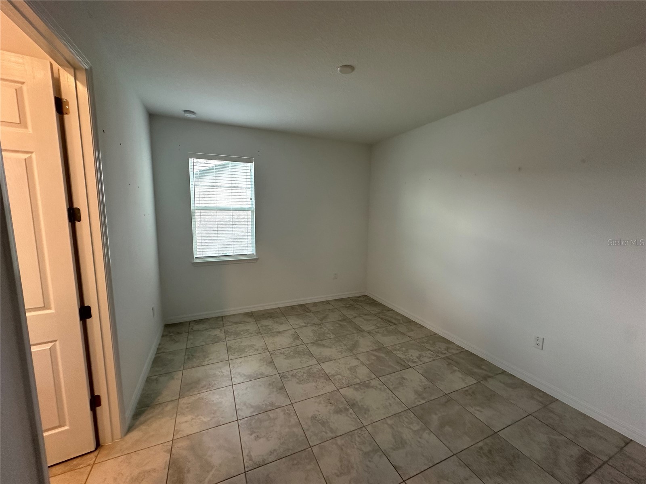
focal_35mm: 14
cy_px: 242
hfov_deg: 102.1
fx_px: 261
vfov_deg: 85.7
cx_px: 323
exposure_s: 1/120
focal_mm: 2.22
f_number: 2.2
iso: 200
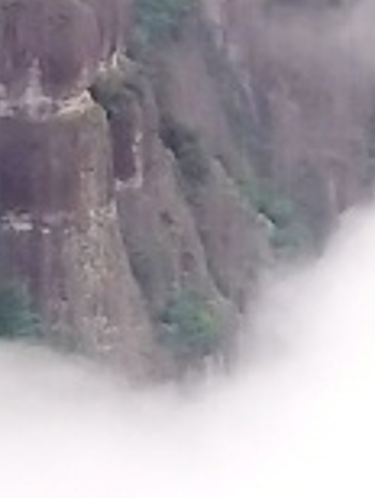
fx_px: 4595
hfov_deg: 4.5
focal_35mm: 319
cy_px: 281
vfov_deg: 6.2
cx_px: 1038
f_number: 1.4
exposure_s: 1/253
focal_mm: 4.66
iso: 50
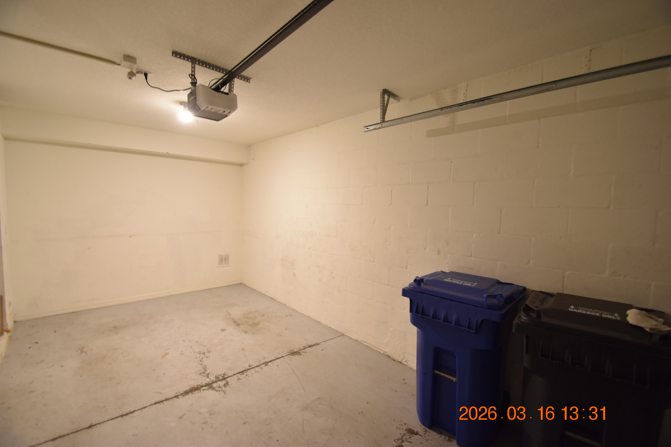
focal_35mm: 15
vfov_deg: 77.3
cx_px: 336
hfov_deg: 100.4
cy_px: 224
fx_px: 280
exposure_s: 1/10
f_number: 3.5
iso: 800
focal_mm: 10
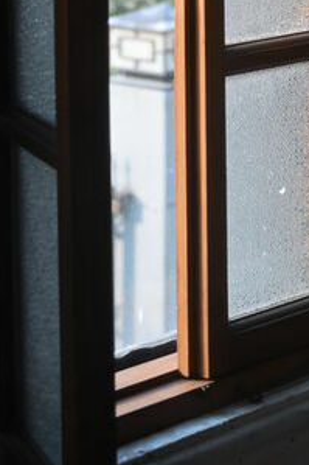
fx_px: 2036
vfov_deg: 12.5
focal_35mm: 158
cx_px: 363
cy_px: -187
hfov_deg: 8.6
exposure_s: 1/160
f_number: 2.8
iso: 100
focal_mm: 30
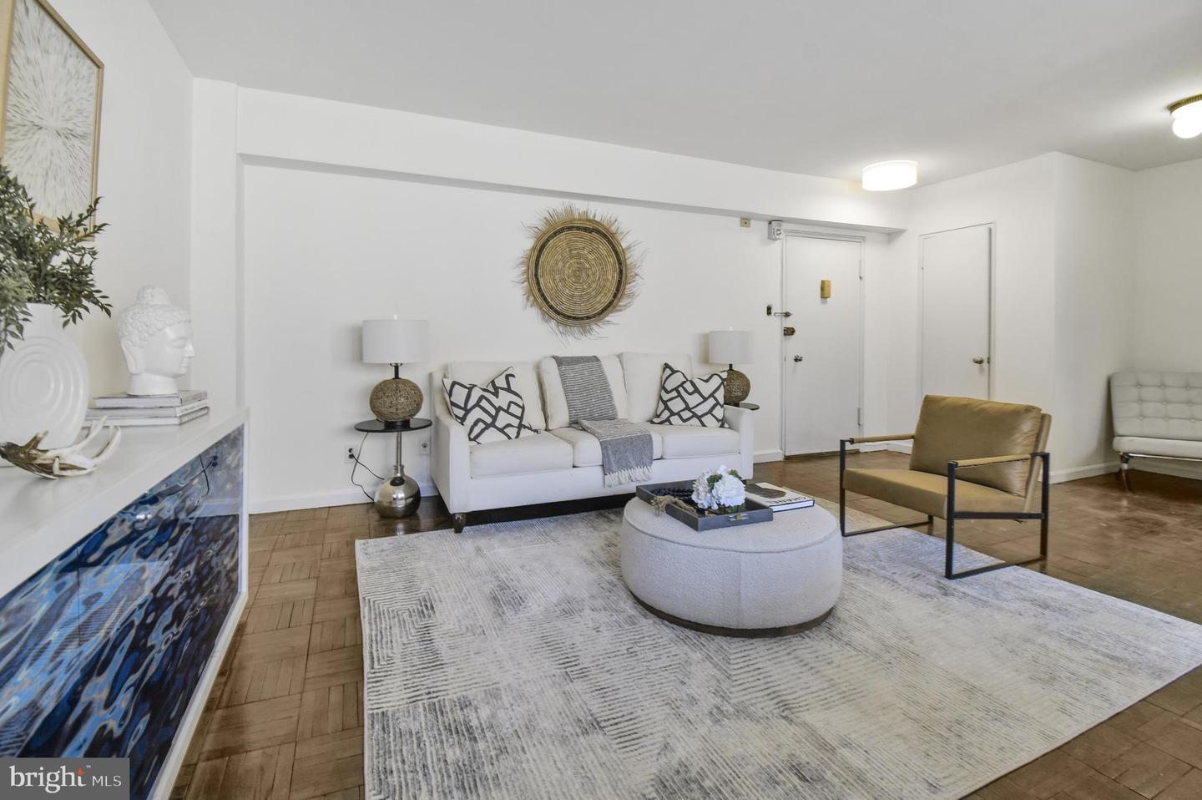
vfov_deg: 77.2
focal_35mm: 15
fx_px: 500
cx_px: 601
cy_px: 400
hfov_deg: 100.4
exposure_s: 1/15
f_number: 8
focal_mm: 10
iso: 200
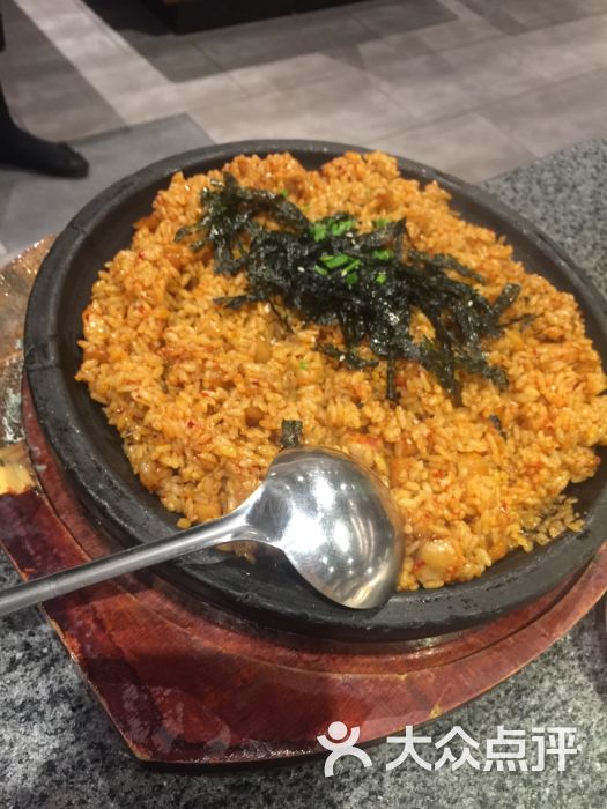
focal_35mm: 29
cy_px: 404
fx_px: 678
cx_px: 304
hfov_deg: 48.2
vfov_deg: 61.7
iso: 100
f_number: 2.2
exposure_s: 1/10
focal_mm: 4.15
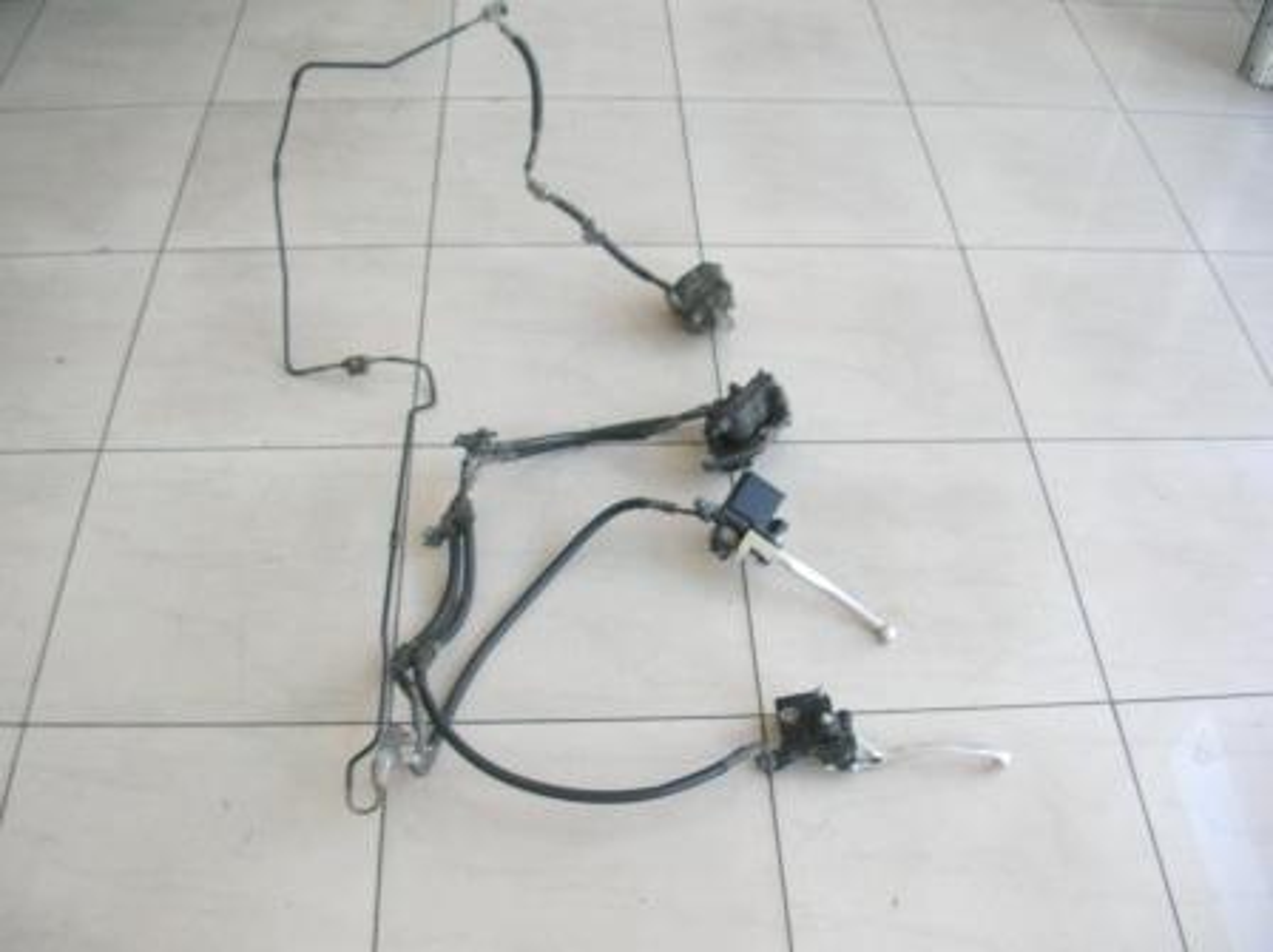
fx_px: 1286
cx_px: 636
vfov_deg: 40.6
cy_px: 476
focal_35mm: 35
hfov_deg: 52.7
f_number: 2.8
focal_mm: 5.8
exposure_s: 1/38.6
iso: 50
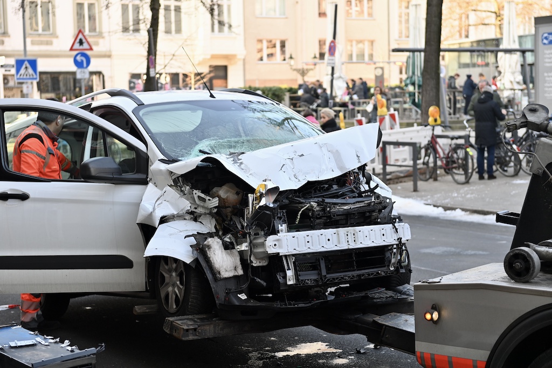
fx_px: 1073
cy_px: 184
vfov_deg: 19.5
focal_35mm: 70
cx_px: 276
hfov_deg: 28.8
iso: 100
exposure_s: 1/100
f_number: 3.5
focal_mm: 70
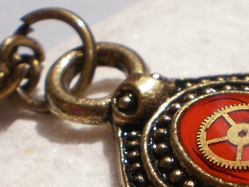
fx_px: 1159
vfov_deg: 9.2
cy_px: 134
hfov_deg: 12.2
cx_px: 215
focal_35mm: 161
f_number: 4.9
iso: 100
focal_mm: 7.4
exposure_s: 1/2000
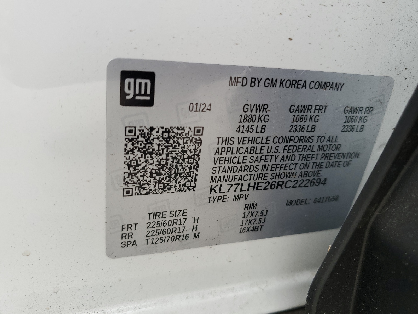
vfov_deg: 53.1
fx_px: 314
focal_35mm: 26
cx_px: 209
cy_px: 157
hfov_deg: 67.3
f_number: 1.5
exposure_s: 1/345
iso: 50
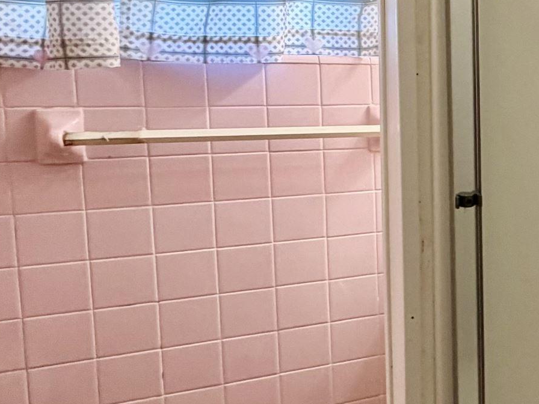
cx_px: 771
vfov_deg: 30.1
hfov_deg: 28.6
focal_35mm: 48
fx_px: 747
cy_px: 138
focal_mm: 2.22
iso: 200
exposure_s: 1/60
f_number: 2.2
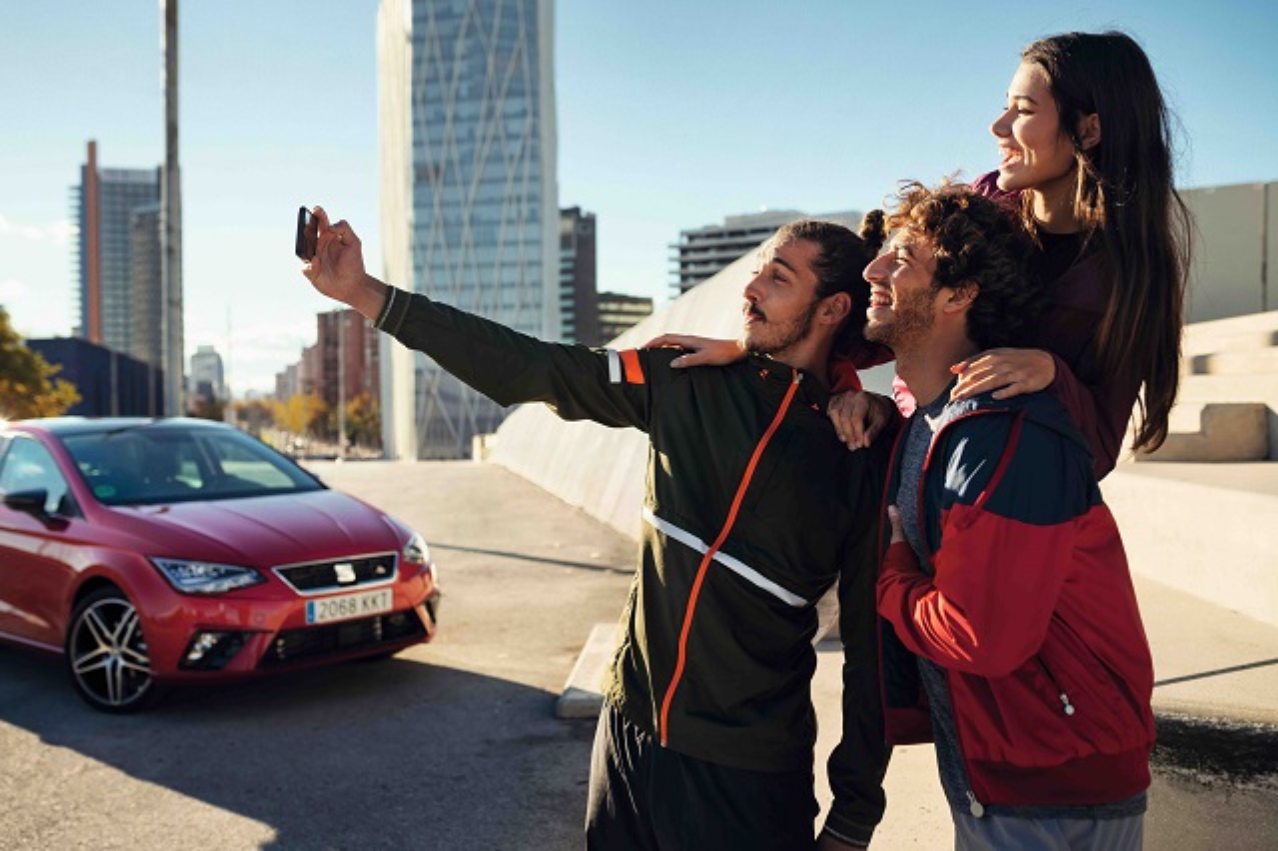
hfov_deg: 54.5
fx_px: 1242
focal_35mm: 35
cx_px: 639
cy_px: 426
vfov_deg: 37.8
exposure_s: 1/1000
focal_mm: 35
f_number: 3.2
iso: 100
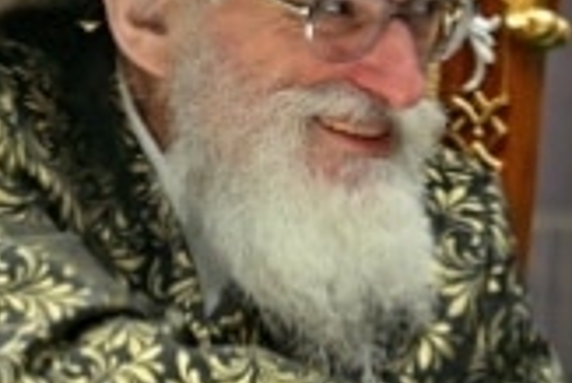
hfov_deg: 1.6
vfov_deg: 1.1
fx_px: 19974
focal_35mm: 1256
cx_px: 1176
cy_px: -146
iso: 250
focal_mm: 200
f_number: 2.8
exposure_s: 1/320
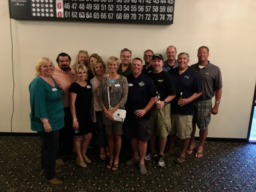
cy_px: 96
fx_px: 214
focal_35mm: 29
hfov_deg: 61.7
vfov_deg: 48.2
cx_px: 128
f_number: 2.2
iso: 400
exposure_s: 1/15
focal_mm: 4.15
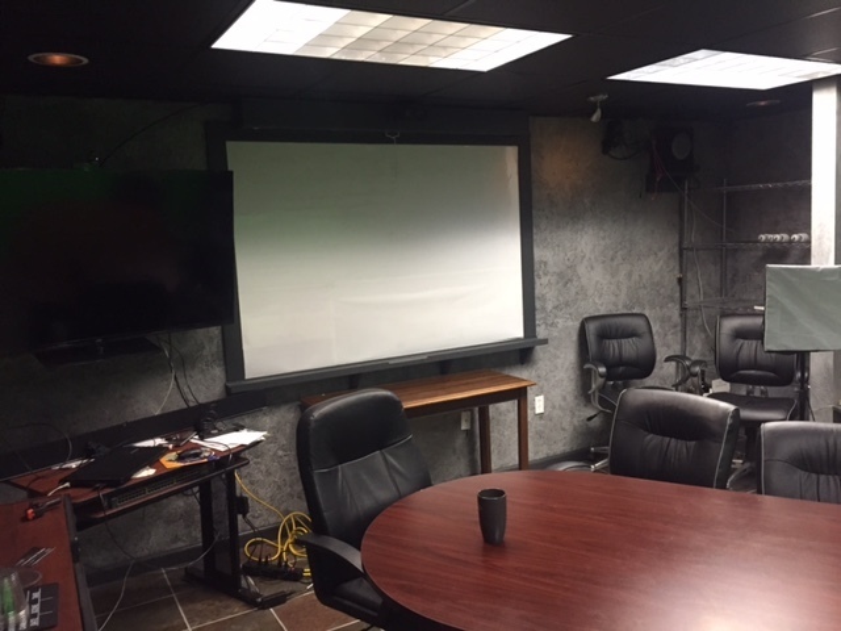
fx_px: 705
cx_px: 420
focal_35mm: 29
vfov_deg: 48.2
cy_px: 316
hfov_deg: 61.7
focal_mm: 4.15
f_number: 2.2
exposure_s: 1/30
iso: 320
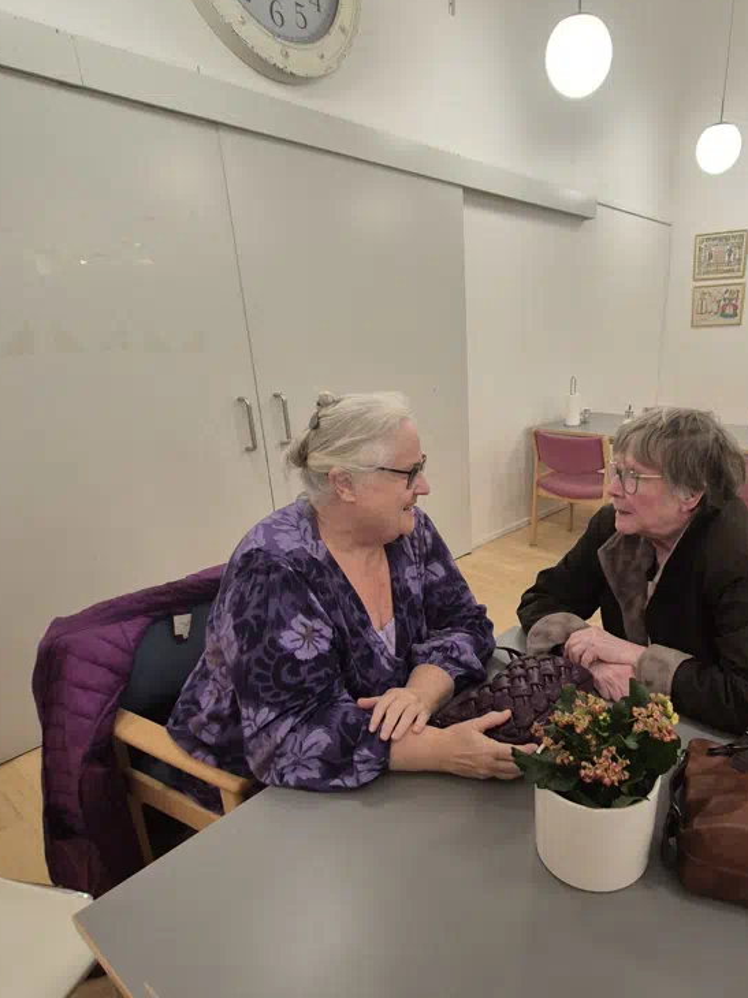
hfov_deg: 67.2
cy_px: 557
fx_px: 548
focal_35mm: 19
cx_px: 483
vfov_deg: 84.3
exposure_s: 1/50
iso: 160
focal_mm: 2.2
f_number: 2.2
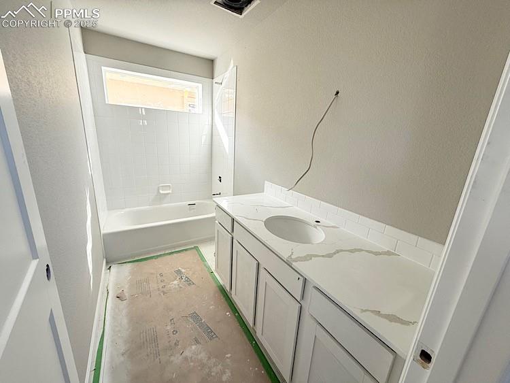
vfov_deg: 85.7
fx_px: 206
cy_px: 192
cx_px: 255
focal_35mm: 14
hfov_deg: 102.0
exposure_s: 1/172
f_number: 2.2
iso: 64
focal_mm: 2.22
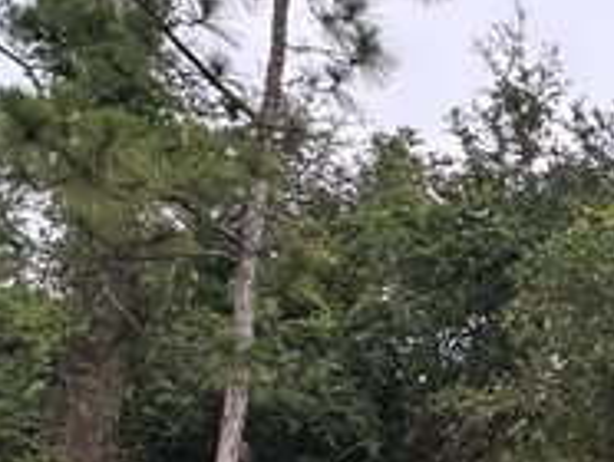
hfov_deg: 18.1
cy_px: 469
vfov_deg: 18.6
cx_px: 1202
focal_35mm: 77
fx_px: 1368
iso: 125
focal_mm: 2.22
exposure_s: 1/99
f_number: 2.2
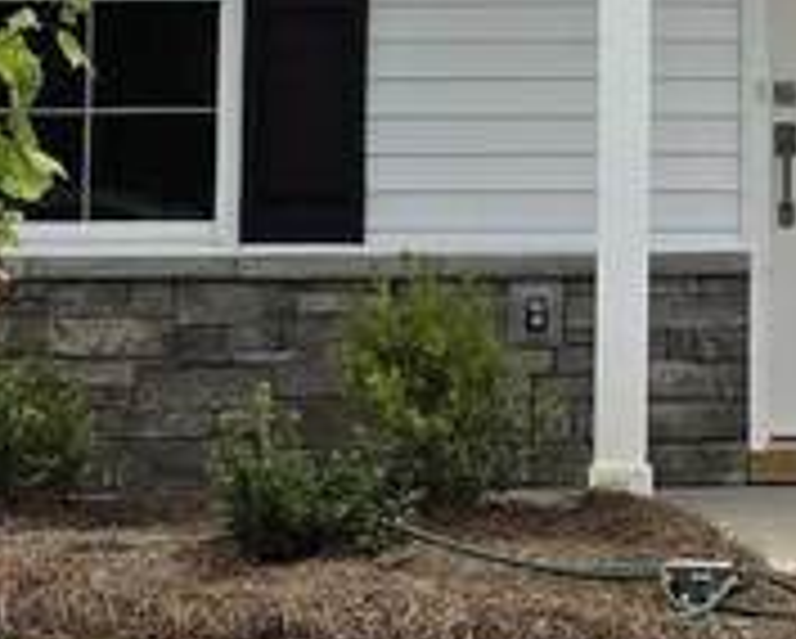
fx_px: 3821
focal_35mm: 162
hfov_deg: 11.8
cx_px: 738
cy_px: -162
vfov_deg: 9.4
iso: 64
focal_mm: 6.3
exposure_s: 1/7944
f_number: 1.7
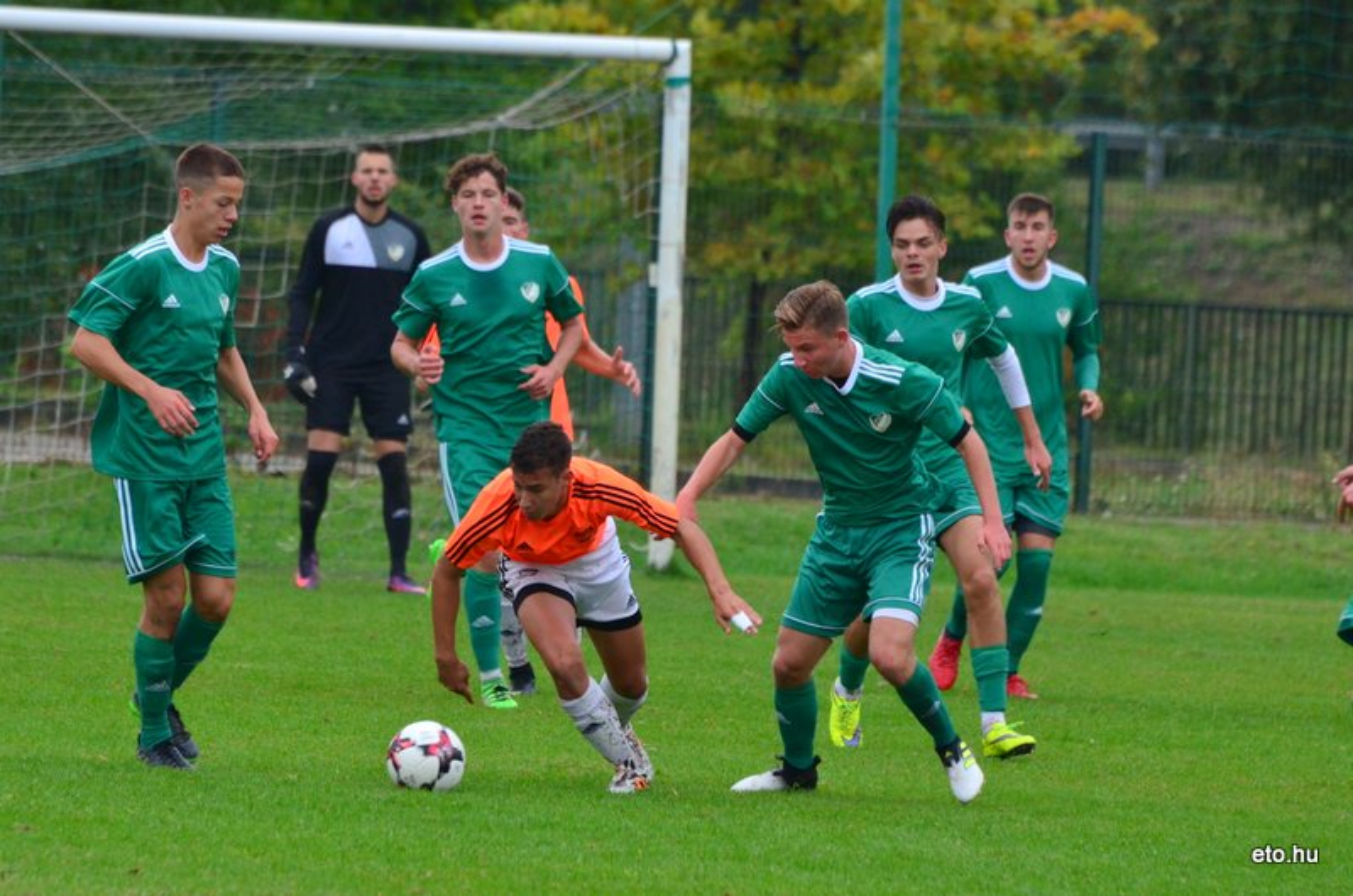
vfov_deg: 3.0
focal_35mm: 450
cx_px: 676
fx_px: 16879
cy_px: 448
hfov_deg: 4.6
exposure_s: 1/640
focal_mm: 300
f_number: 7.1
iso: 2000
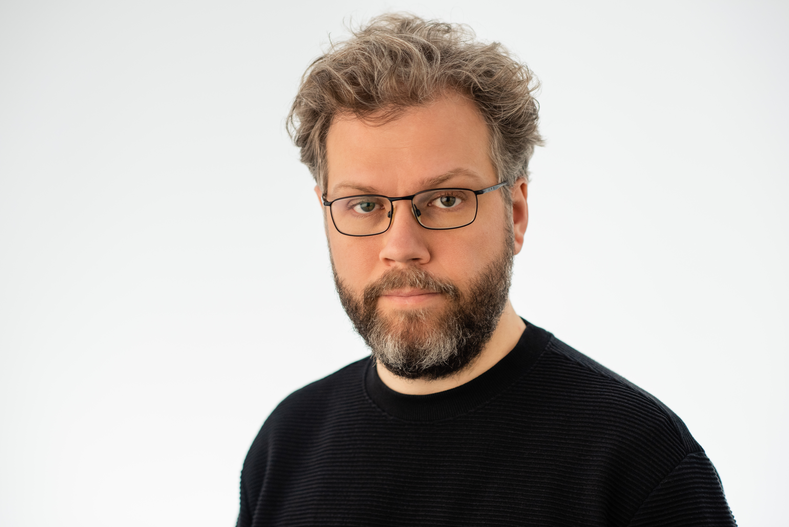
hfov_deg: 23.9
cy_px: 264
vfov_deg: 16.1
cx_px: 394
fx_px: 1864
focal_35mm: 85
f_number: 3.2
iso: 800
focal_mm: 85
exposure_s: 1/160
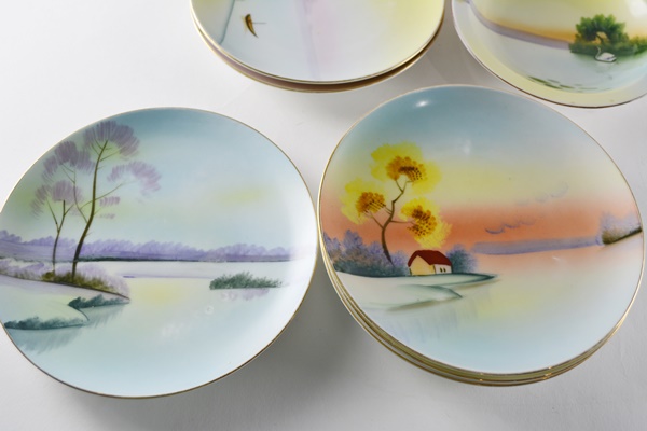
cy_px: 216
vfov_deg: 36.9
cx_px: 324
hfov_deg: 53.1
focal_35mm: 36
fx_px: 647
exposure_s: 1/125
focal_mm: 24
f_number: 5.6
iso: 220
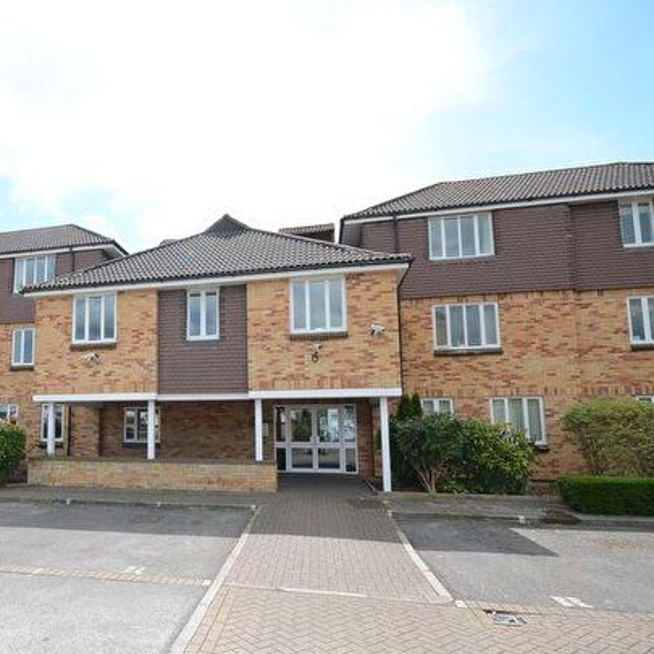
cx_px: 191
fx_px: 470
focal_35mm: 22
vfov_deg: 69.4
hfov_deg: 66.6
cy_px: 363
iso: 100
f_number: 7.1
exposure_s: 1/200
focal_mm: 10
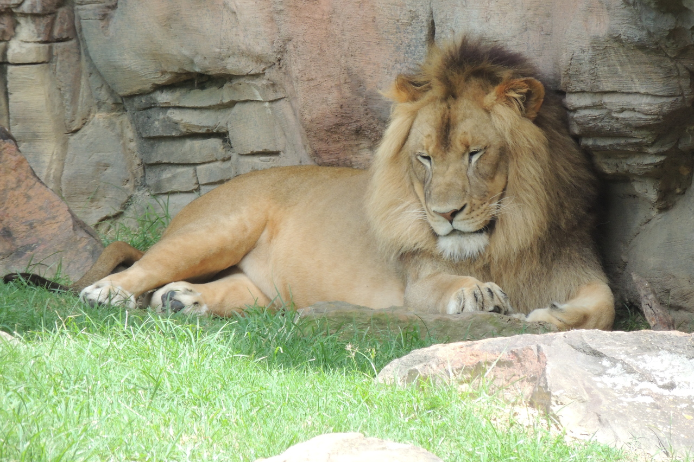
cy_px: 241
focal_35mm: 573
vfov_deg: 2.4
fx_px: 11045
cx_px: 347
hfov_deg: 3.6
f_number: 4.9
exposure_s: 1/250
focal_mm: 98.1
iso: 320
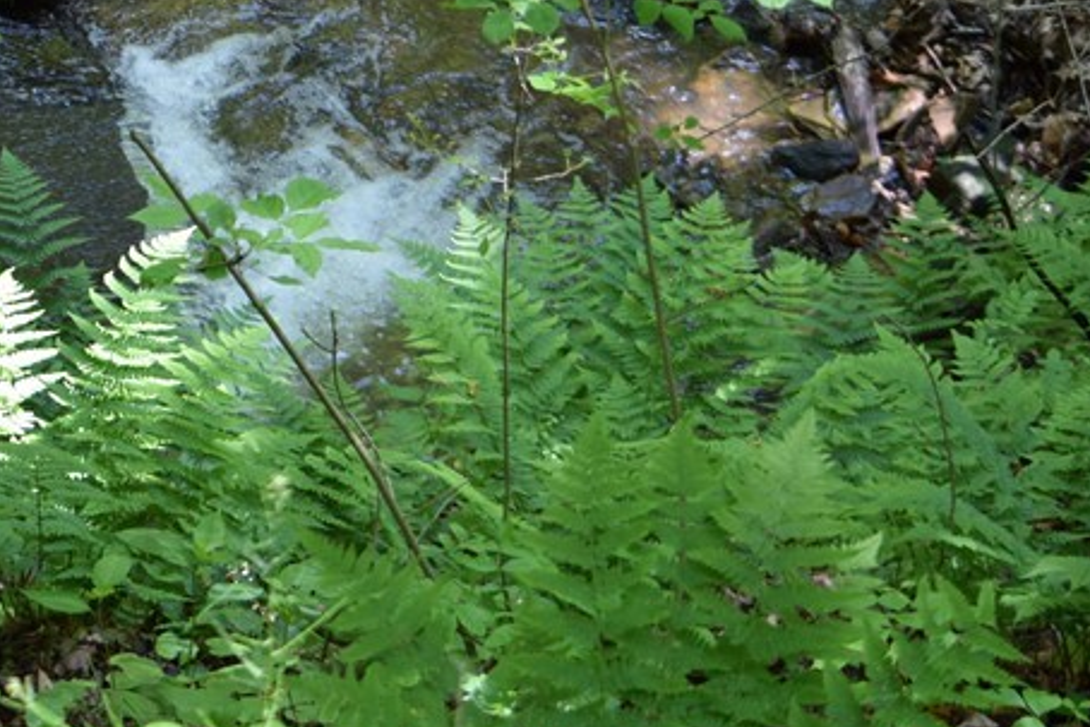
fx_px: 5972
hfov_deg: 10.3
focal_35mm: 197
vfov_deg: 7.0
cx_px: -122
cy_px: 168
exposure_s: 1/125
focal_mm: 55
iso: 400
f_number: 5.6
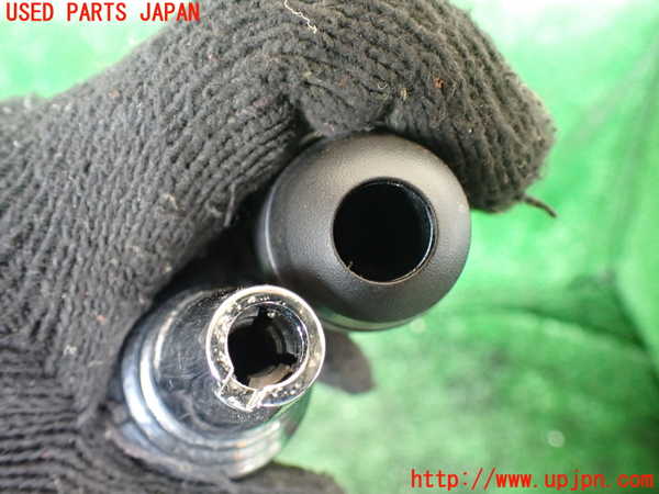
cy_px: 247
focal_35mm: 30
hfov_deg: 60.0
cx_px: 330
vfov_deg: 46.8
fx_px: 571
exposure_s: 1/60
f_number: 2.3
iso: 800
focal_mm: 5.4
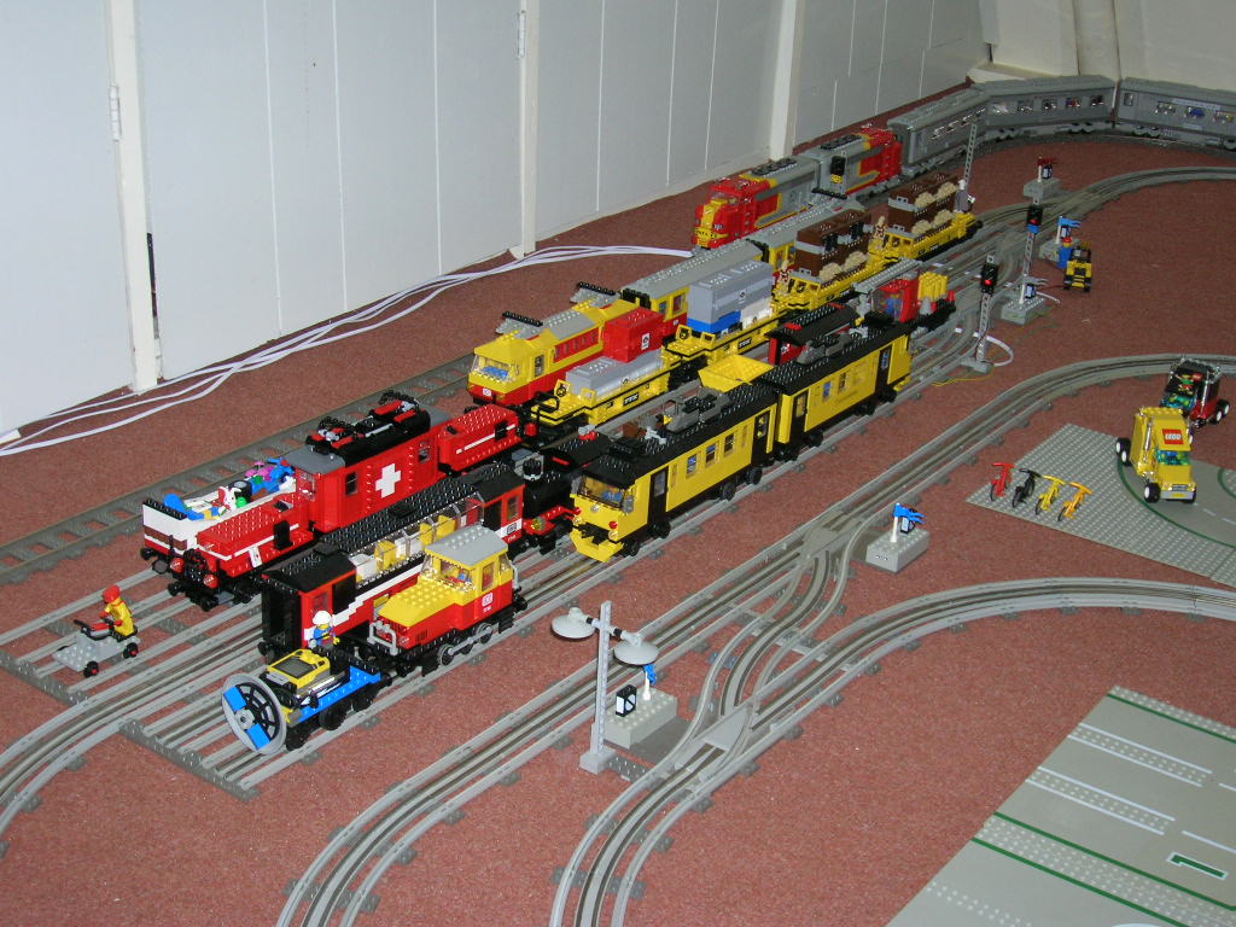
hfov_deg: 38.2
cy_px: 464
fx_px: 1785
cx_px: 618
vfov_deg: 29.1
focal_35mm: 50
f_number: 3.3
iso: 109
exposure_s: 1/60.1
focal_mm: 8.4
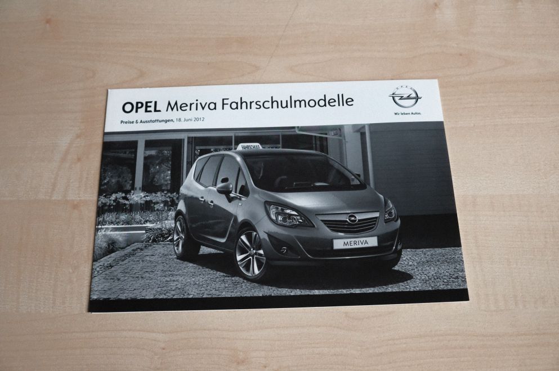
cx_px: 280
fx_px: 558
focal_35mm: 36
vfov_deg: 36.8
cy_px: 186
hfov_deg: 53.2
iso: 6400
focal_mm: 24.3
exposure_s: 1/1100
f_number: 4
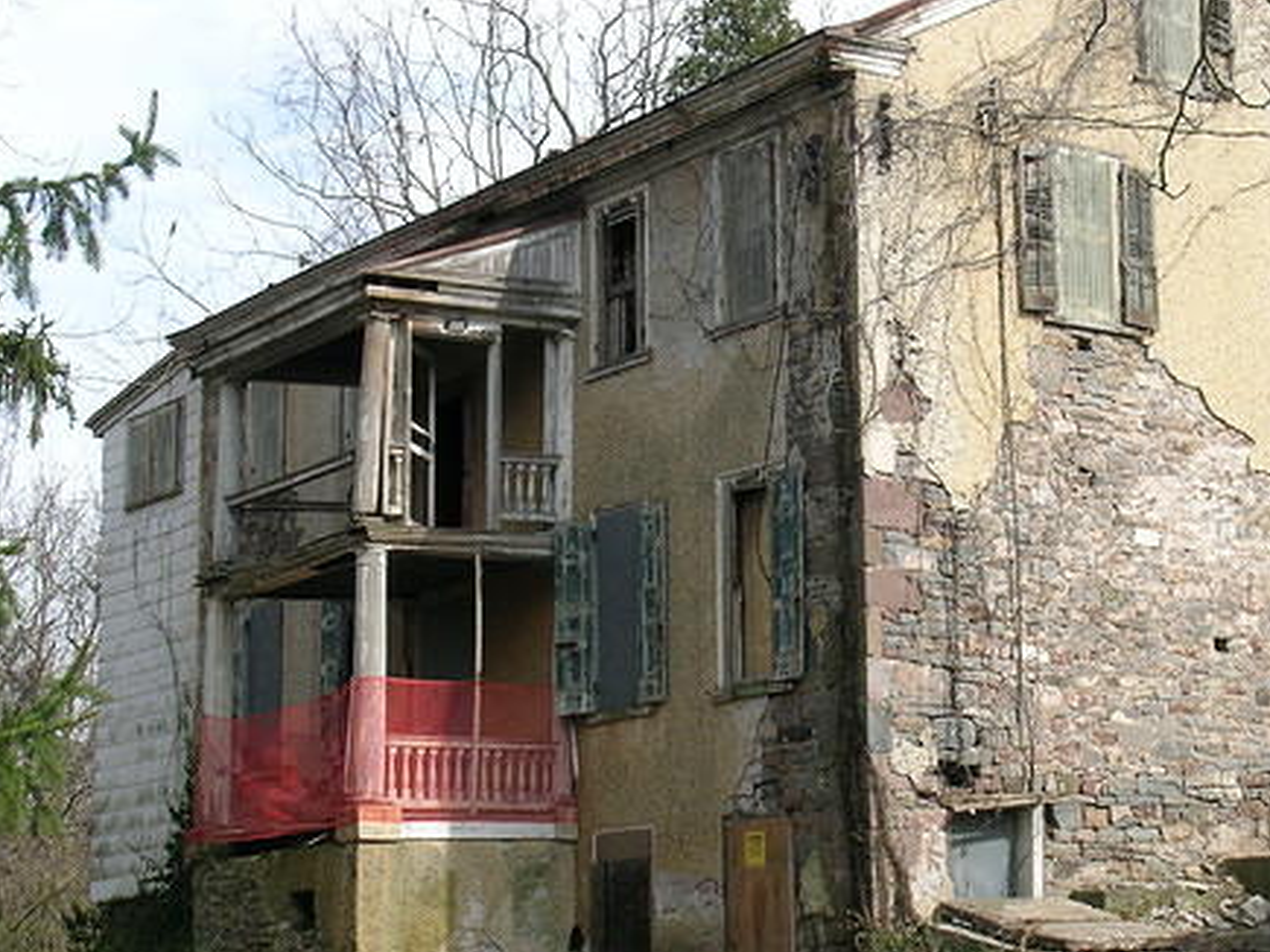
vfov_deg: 18.9
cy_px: 485
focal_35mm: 78
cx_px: 905
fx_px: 2861
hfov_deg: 24.8
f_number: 7
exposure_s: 1/144
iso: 50
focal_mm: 11.1
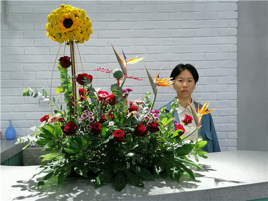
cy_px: 100
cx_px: 134
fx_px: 294
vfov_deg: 37.7
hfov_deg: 49.0
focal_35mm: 38
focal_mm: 5.3
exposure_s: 1/60
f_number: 1.8
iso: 200
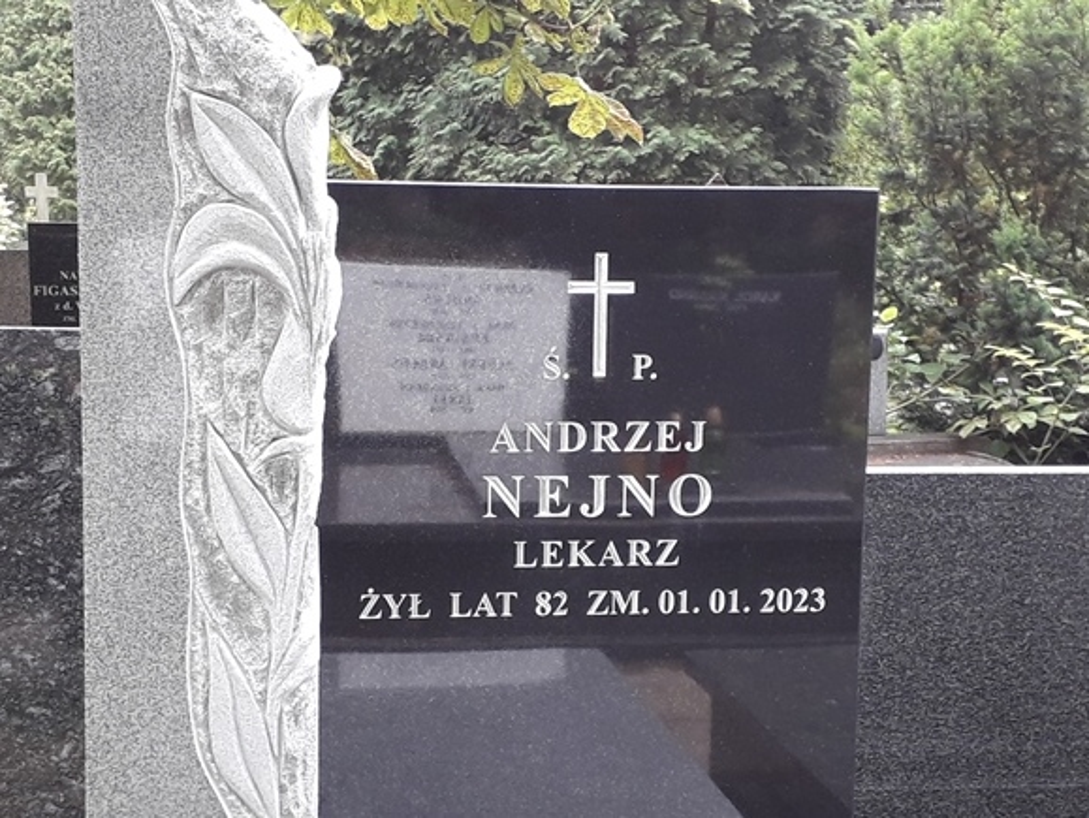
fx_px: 850
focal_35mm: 27
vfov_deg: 51.4
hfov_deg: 65.3
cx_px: 544
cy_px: 409
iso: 64
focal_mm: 3.6
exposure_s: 1/100
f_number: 1.9
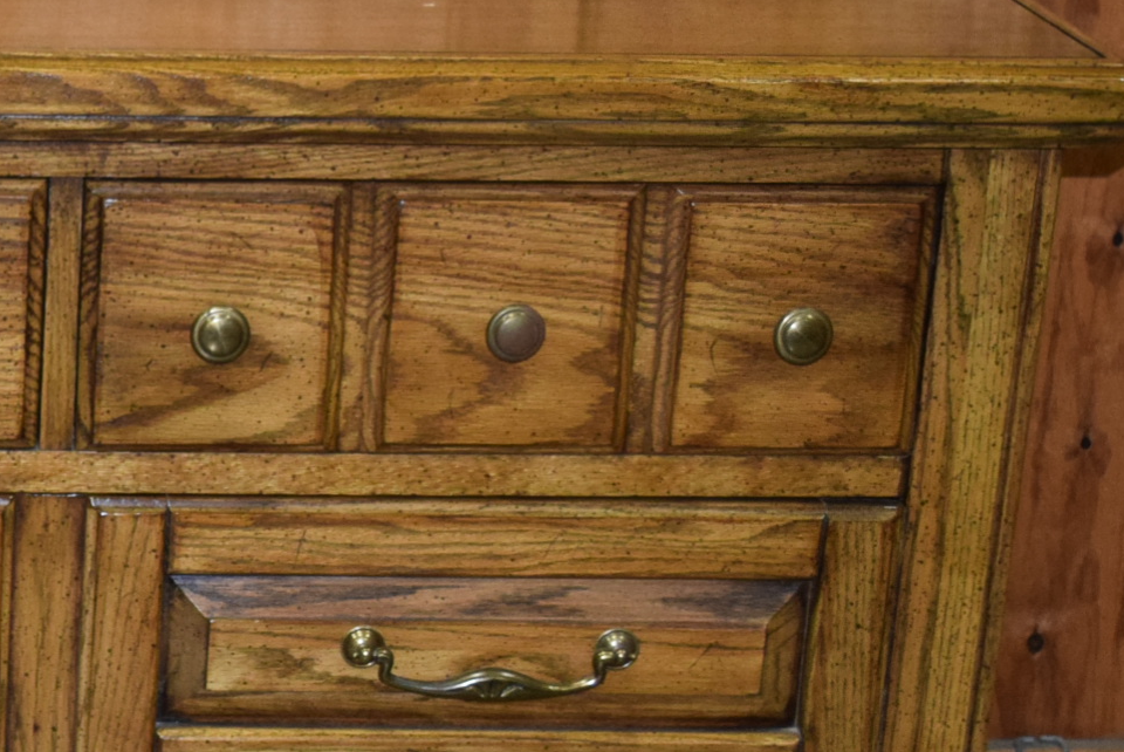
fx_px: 4236
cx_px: -294
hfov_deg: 14.5
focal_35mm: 136
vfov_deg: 10.1
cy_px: 642
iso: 1400
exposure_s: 1/60
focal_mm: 29
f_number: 4.2
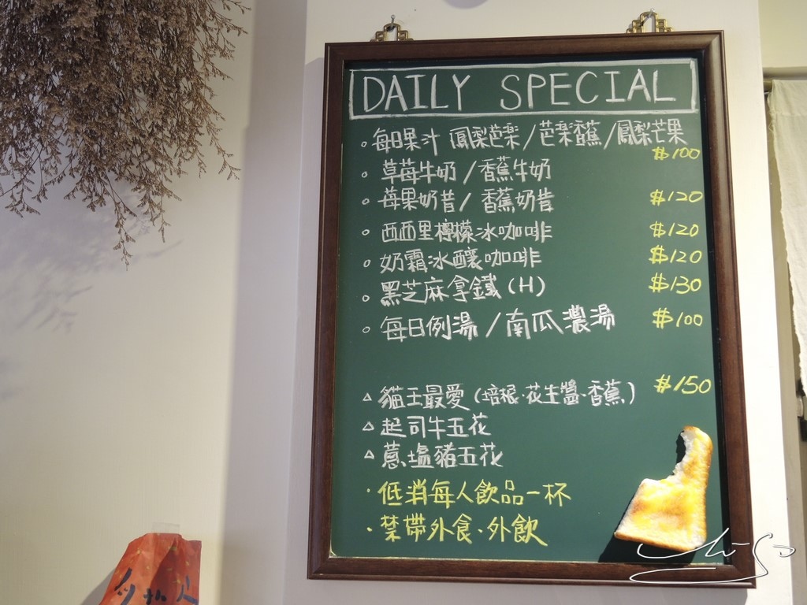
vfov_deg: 37.7
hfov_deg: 49.0
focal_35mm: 38
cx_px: 404
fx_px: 886
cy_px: 302
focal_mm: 8.2
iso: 400
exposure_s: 1/25
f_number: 2.2
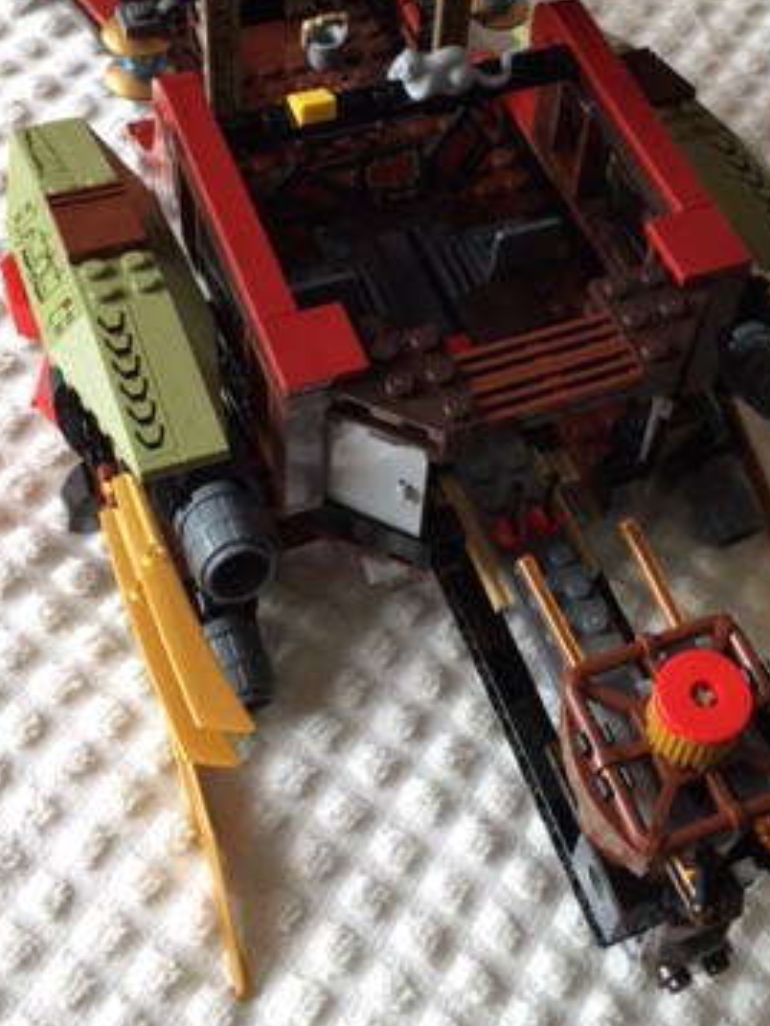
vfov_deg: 35.8
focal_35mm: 52
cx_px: 534
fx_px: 1541
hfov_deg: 27.8
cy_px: 236
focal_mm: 4.15
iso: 40
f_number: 2.2
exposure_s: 1/30
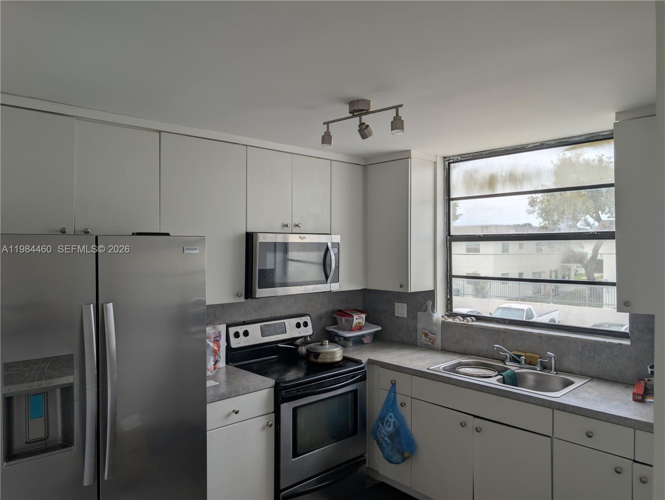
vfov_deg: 56.9
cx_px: 332
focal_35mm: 24
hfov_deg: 71.5
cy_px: 250
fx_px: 462
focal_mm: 6.9
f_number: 1.68
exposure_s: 1/345
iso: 22
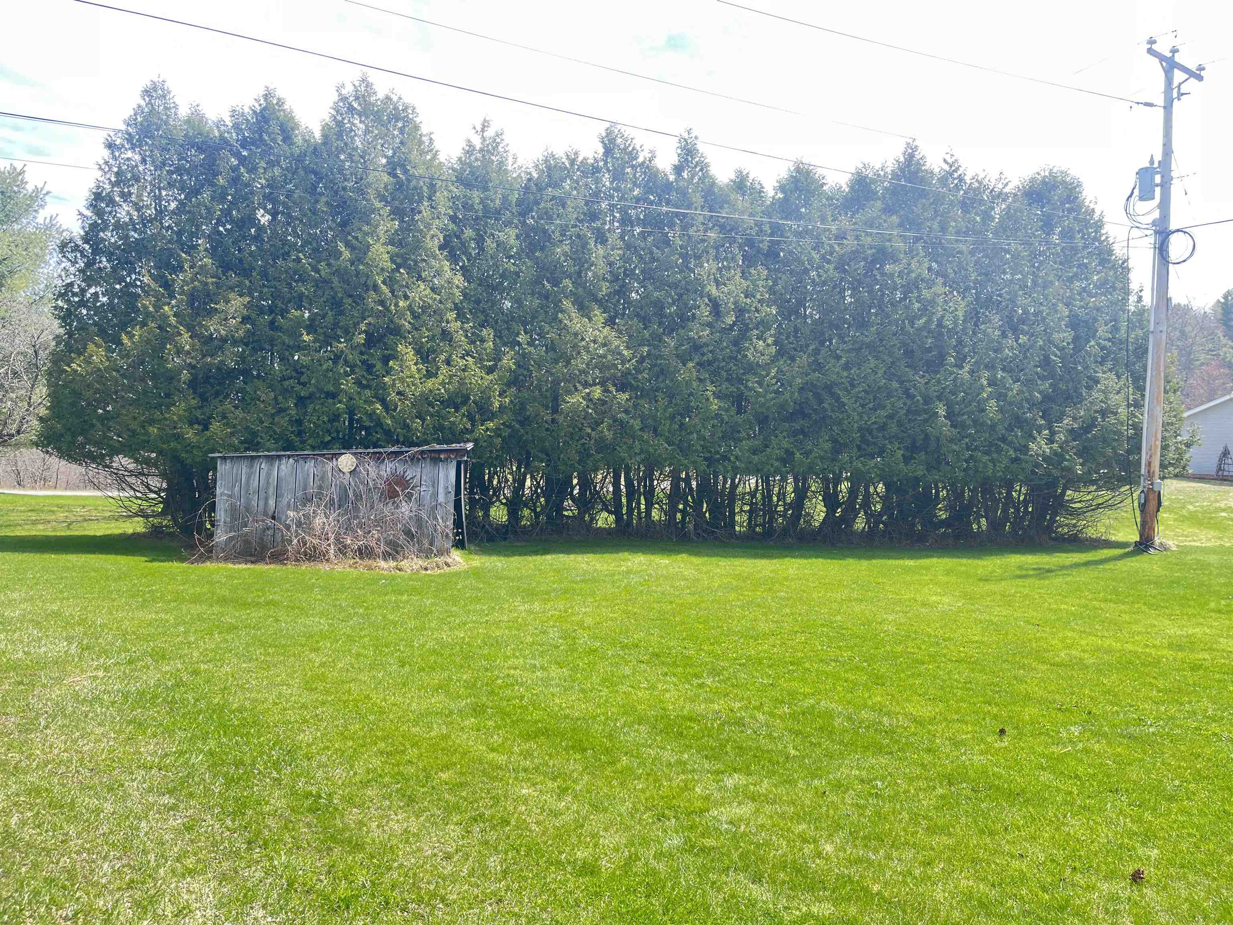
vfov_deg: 53.1
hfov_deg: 67.3
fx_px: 926
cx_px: 616
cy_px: 462
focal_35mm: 26
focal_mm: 5.1
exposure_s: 1/338
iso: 50
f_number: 1.6
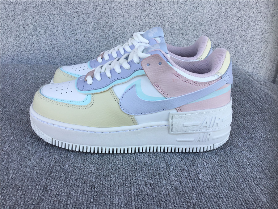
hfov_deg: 58.4
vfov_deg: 45.4
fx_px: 249
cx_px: 139
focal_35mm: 31
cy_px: 104
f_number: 2.4
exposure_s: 1/272
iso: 25
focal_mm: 3.3
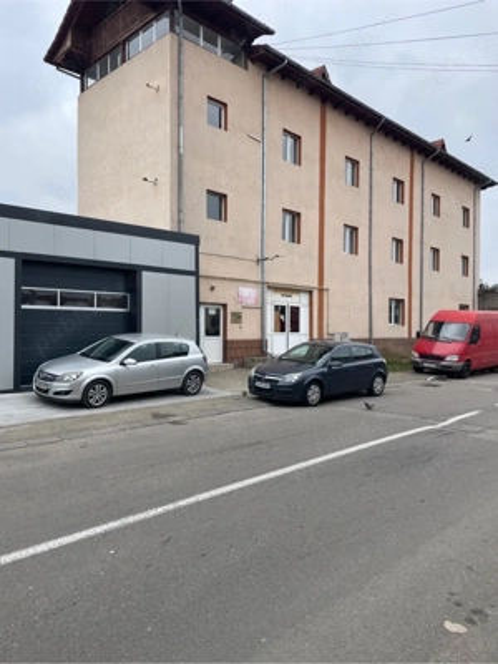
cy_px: 332
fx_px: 499
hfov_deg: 53.1
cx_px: 249
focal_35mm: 26
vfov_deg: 67.3
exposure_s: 1/903
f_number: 1.6
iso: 32
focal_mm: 4.2
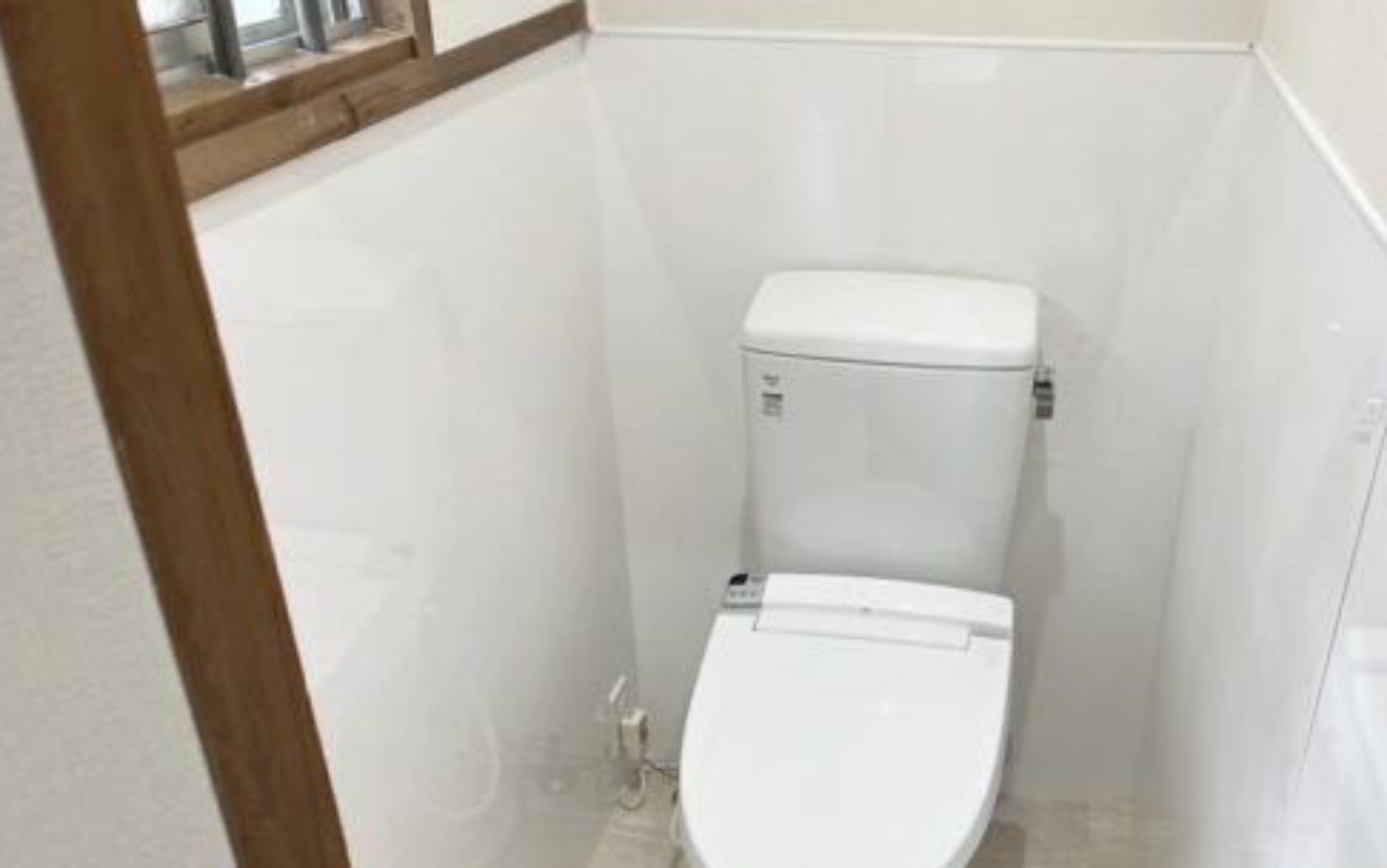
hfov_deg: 56.3
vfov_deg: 36.8
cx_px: 830
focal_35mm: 34
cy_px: 591
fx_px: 1286
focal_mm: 5.1
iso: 125
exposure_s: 1/121
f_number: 1.6
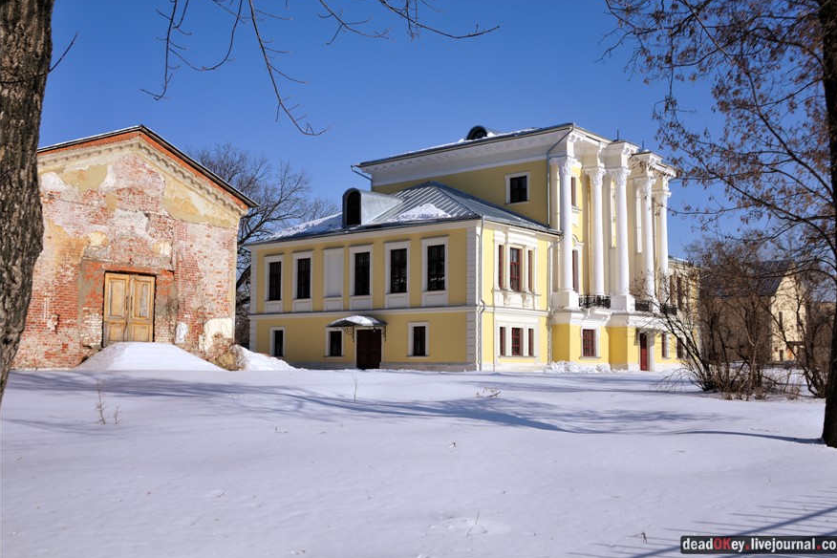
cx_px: 429
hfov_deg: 51.9
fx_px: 860
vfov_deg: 35.9
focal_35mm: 37
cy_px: 276
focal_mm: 24
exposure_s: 1/1000
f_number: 5.6
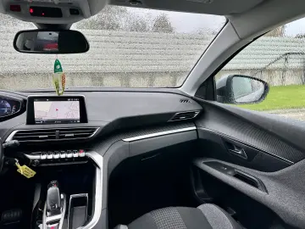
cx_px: 152
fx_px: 211
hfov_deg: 71.6
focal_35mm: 24
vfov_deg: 56.8
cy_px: 114
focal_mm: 6.86
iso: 125
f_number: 1.78
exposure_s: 1/119
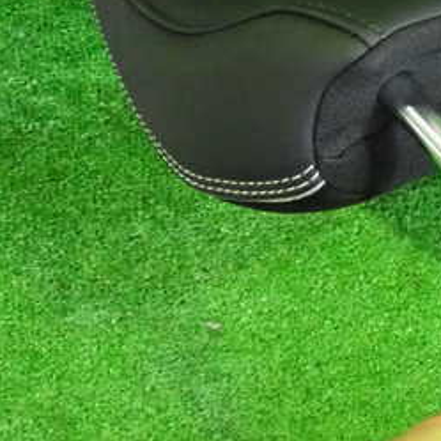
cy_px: 135
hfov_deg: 24.8
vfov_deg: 26.7
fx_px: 922
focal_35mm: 64
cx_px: 499
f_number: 2.3
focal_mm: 5.4
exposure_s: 1/125
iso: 3200
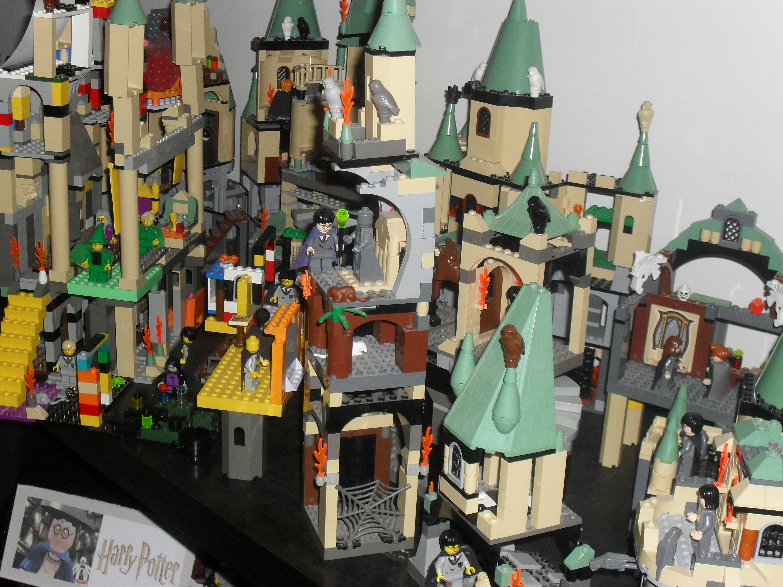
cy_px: 294
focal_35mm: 49
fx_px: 1108
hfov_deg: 38.9
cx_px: 392
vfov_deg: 29.7
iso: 200
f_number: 3.9
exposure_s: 1/45
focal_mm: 8.7
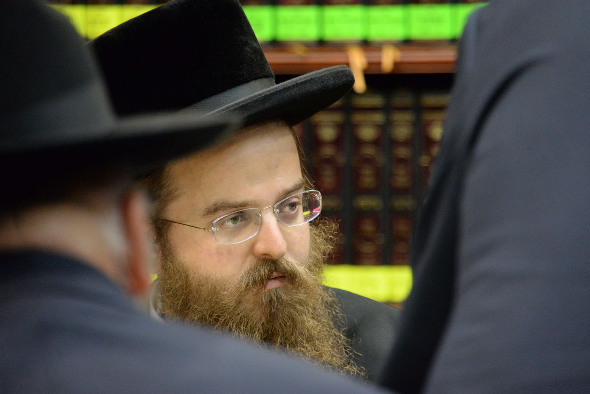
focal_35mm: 300
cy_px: 197
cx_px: 295
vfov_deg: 4.6
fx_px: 4917
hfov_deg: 6.9
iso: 6400
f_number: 6.3
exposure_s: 1/250
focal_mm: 300
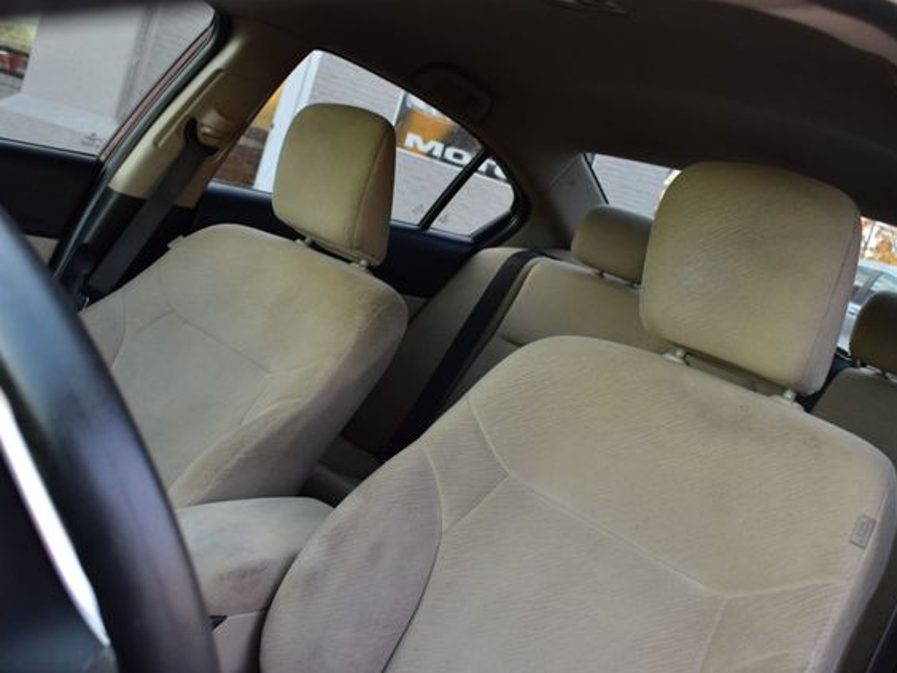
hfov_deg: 51.4
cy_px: 337
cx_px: 445
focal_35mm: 36
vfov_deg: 39.7
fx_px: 933
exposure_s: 1/20
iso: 400
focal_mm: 22
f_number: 6.3
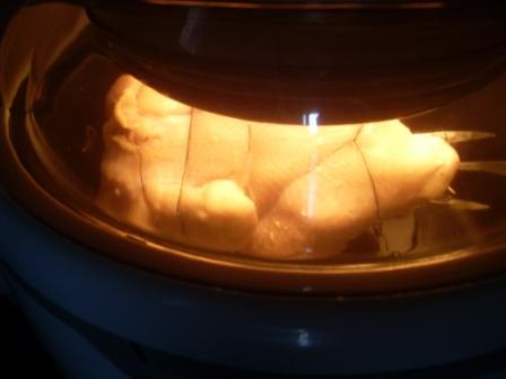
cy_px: 190
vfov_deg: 38.7
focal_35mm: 37
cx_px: 253
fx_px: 541
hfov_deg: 50.1
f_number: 2.8
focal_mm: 6.3
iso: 100
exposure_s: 1/60
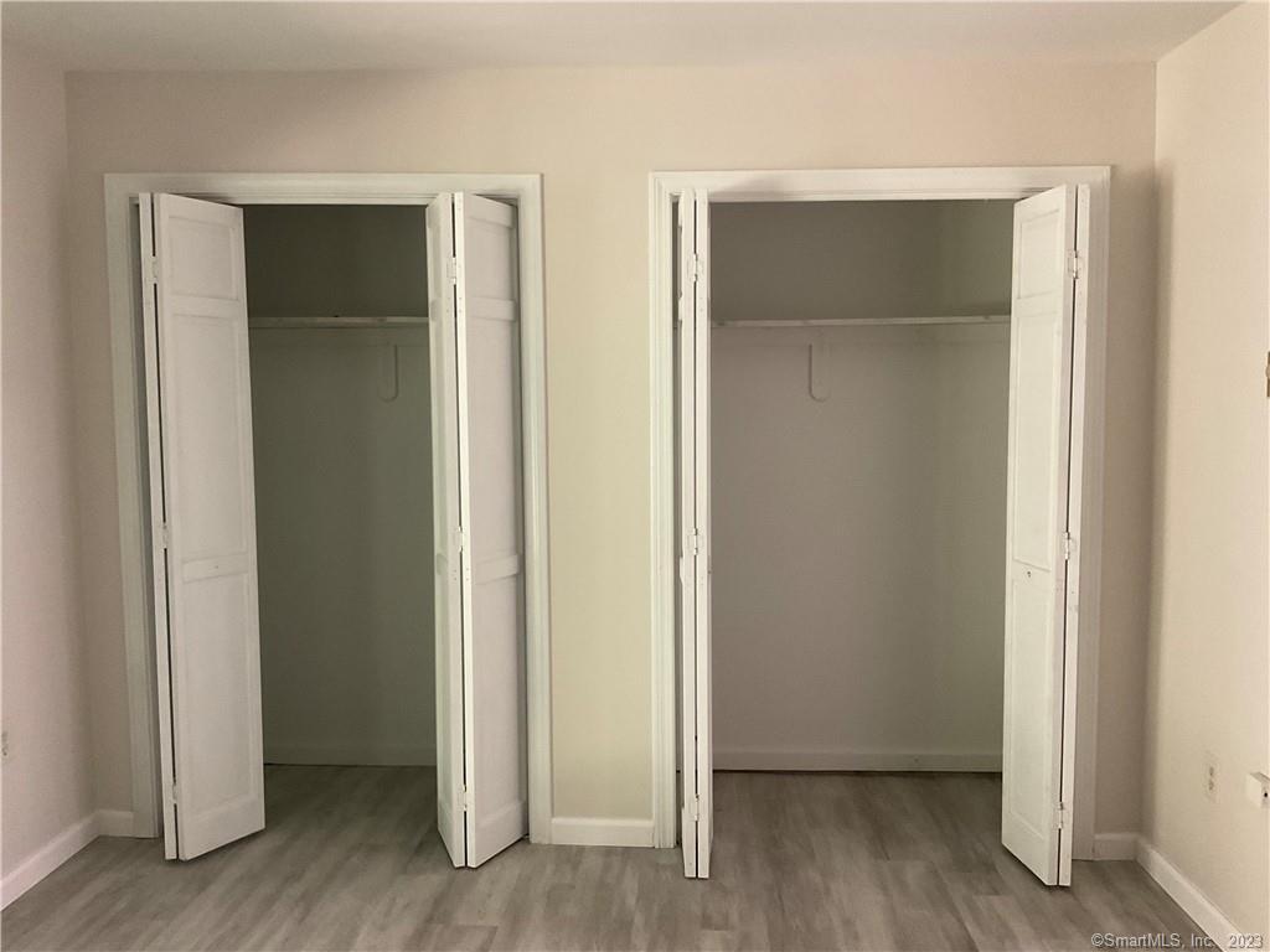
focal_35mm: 29
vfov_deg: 48.2
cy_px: 476
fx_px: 1064
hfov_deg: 61.7
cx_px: 635
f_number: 1.8
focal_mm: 3
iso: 250
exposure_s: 1/40
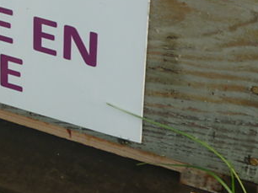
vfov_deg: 6.5
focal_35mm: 225
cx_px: -69
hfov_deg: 8.7
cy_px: -43
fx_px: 1676
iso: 80
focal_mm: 14.2
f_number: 4.4
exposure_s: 1/250
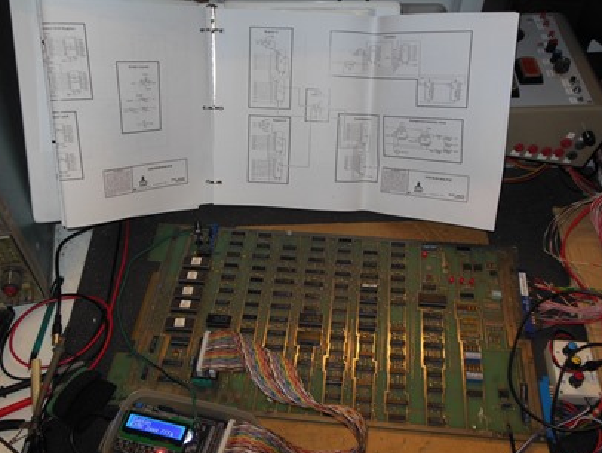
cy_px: 248
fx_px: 557
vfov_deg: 44.2
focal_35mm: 32
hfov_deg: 56.8
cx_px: 308
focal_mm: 5.2
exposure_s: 1/25
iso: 125
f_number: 3.3
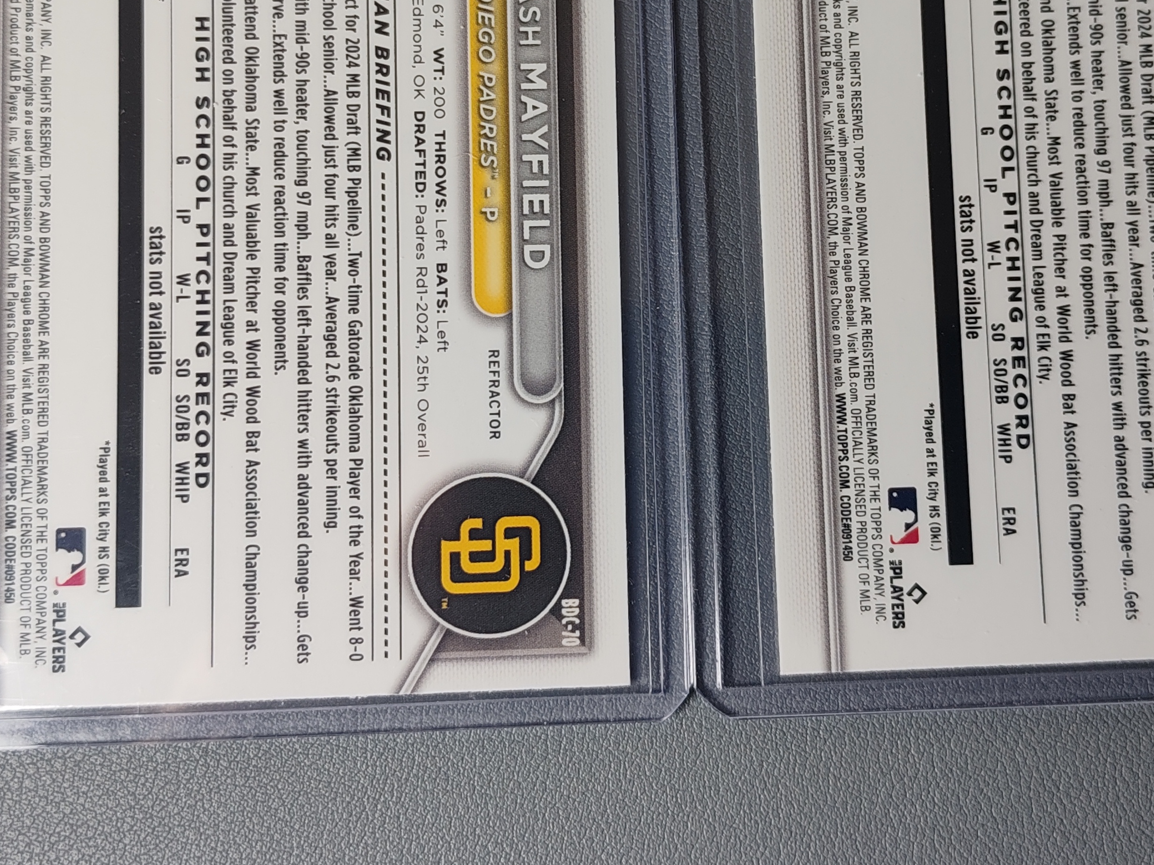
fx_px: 1767
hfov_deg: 36.1
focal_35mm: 53
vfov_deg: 27.2
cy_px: 228
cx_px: 669
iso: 80
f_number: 1.9
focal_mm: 6.12
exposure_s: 1/100
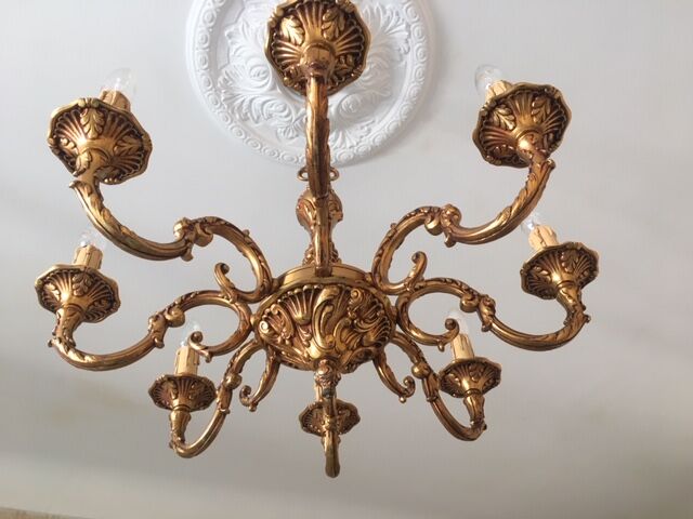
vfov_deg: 48.2
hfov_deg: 61.7
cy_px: 260
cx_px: 346
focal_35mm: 29
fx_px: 581
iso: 64
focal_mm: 4.15
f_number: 2.2
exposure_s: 1/33
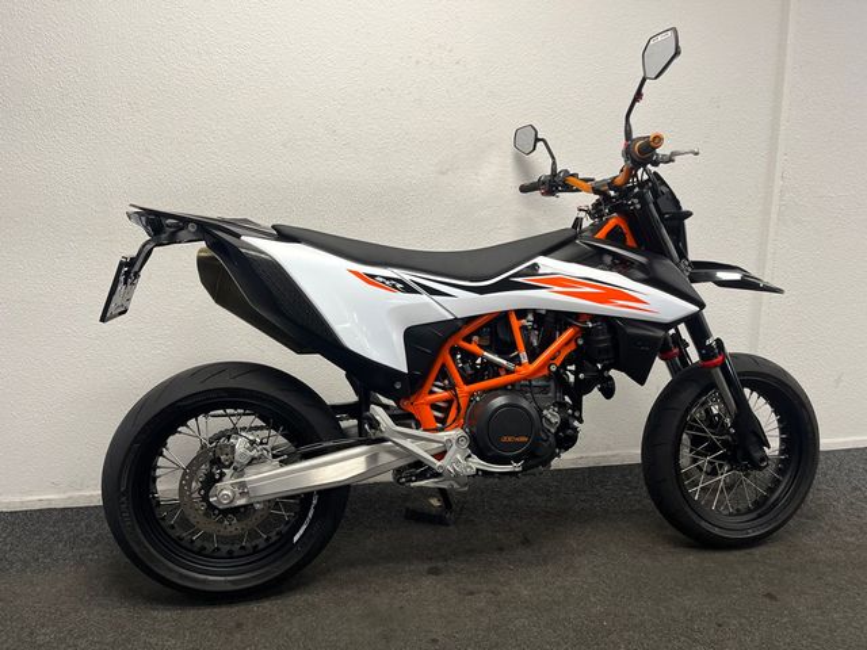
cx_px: 434
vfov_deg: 53.1
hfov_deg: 67.3
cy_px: 325
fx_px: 651
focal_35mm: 26
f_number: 1.6
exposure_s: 1/100
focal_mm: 5.1
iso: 125
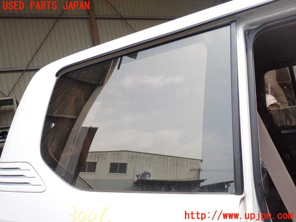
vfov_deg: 46.8
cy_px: 111
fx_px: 257
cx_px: 148
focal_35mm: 30
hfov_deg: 60.0
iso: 100
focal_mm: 5.4
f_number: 3.2
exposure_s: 1/400
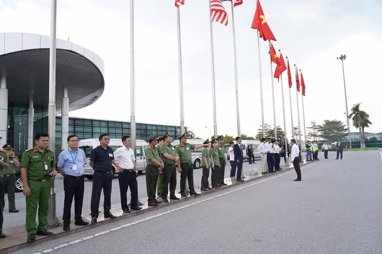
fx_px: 255
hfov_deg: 73.7
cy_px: 127
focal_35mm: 24
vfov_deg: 53.1
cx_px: 191
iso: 500
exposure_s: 1/500
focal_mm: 24
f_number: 6.3
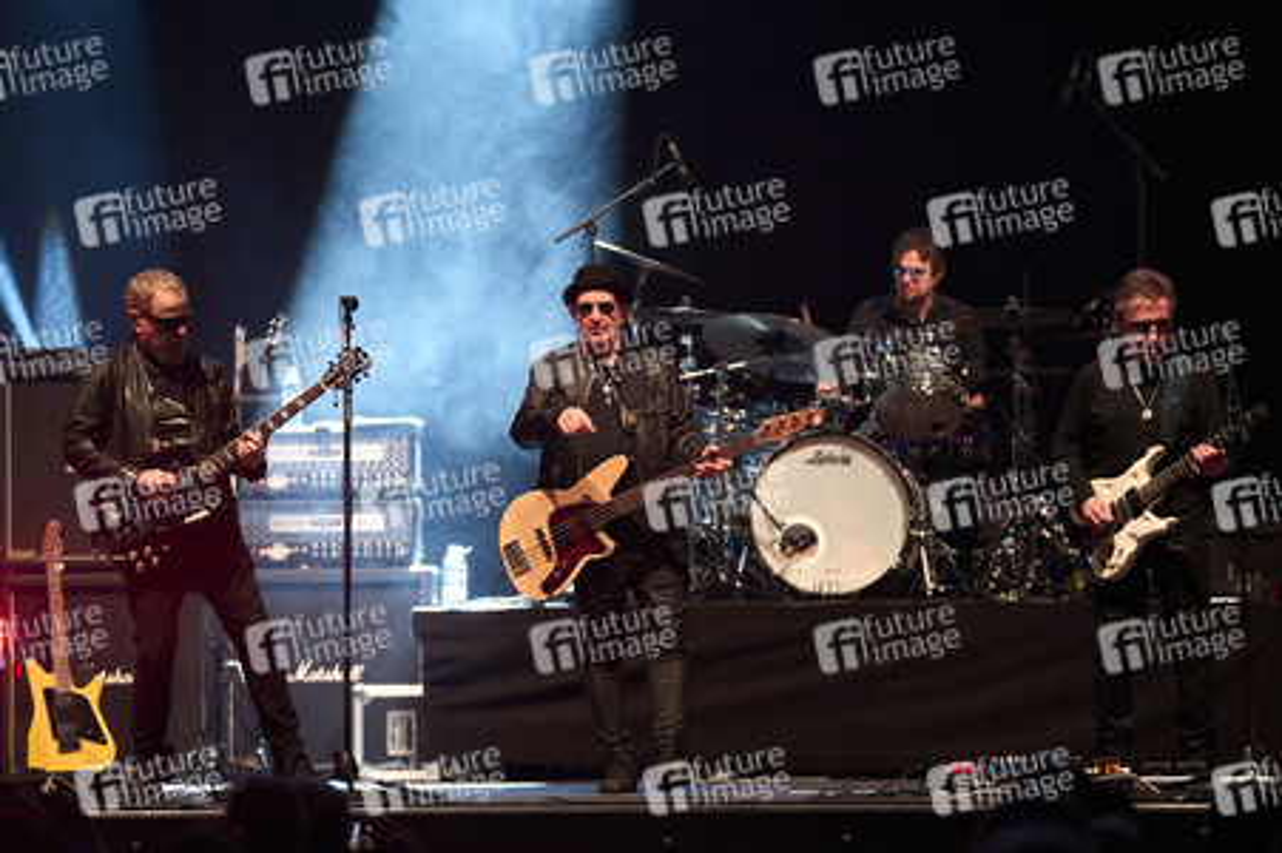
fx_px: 8540
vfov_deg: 5.7
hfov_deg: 8.6
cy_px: 426
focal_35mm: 240
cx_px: 641
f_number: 2.8
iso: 1600
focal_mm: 240
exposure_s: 1/160
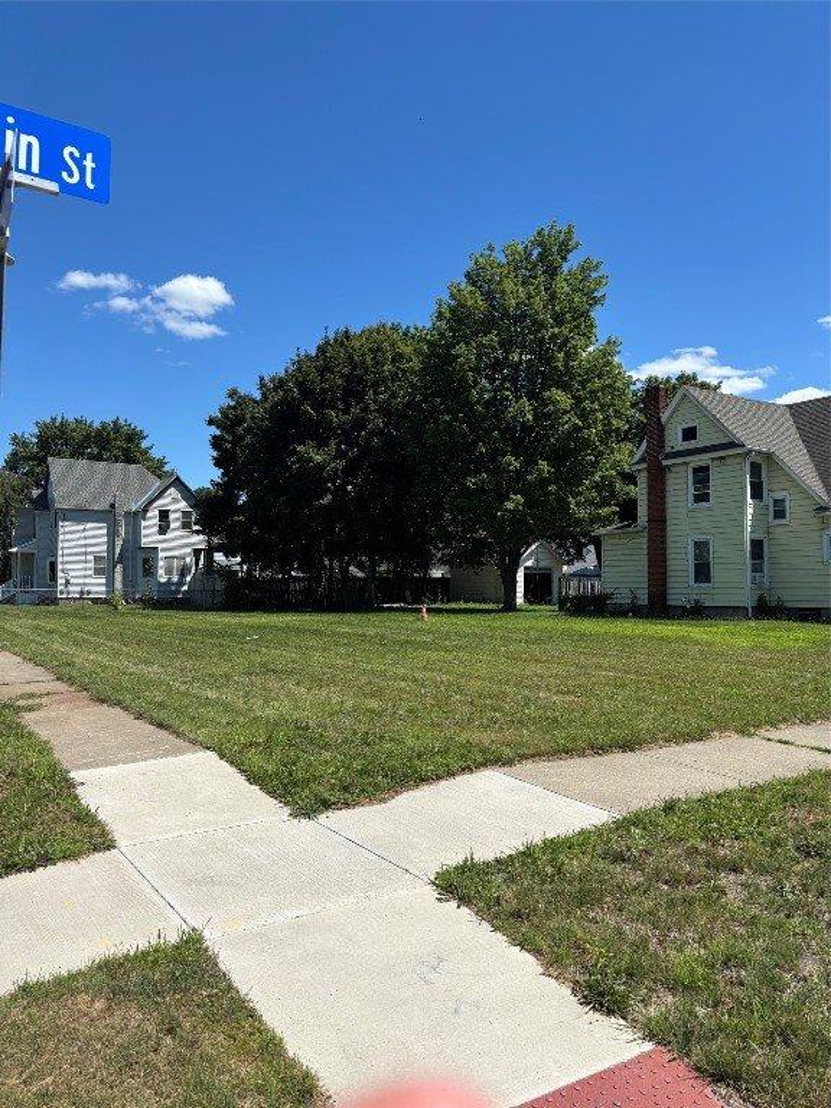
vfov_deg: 67.3
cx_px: 416
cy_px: 554
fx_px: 832
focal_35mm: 26
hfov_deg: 53.1
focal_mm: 5.96
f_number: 1.6
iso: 50
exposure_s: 1/3534
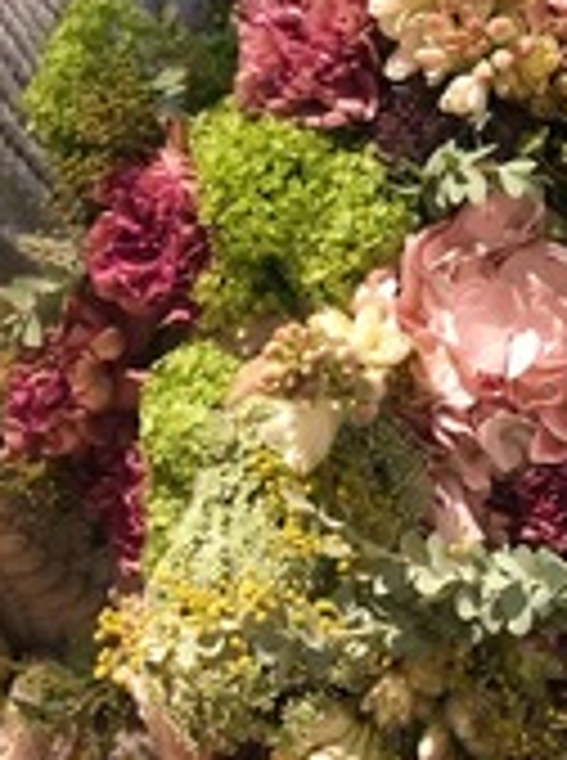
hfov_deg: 9.9
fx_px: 3245
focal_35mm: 148
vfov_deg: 13.4
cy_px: 279
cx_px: 652
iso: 125
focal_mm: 6
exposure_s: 1/25
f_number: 2.4
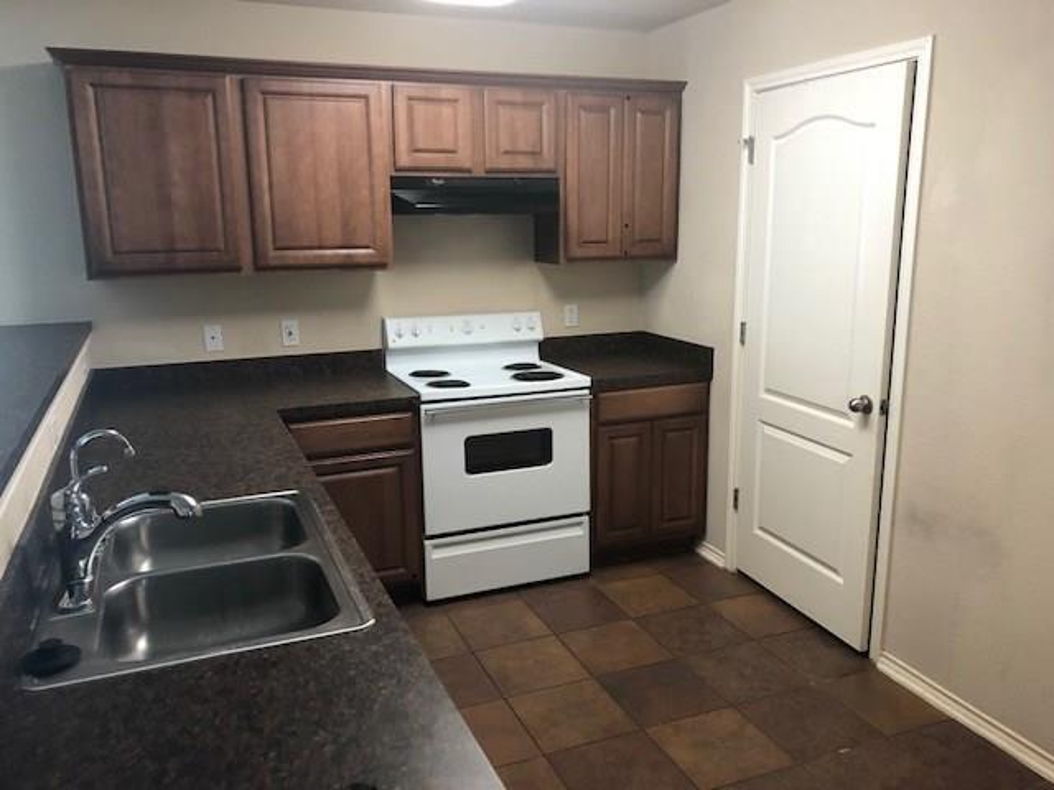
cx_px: 527
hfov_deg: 63.4
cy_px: 395
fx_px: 853
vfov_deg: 49.7
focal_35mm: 28
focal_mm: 4
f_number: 1.8
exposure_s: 1/16
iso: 64
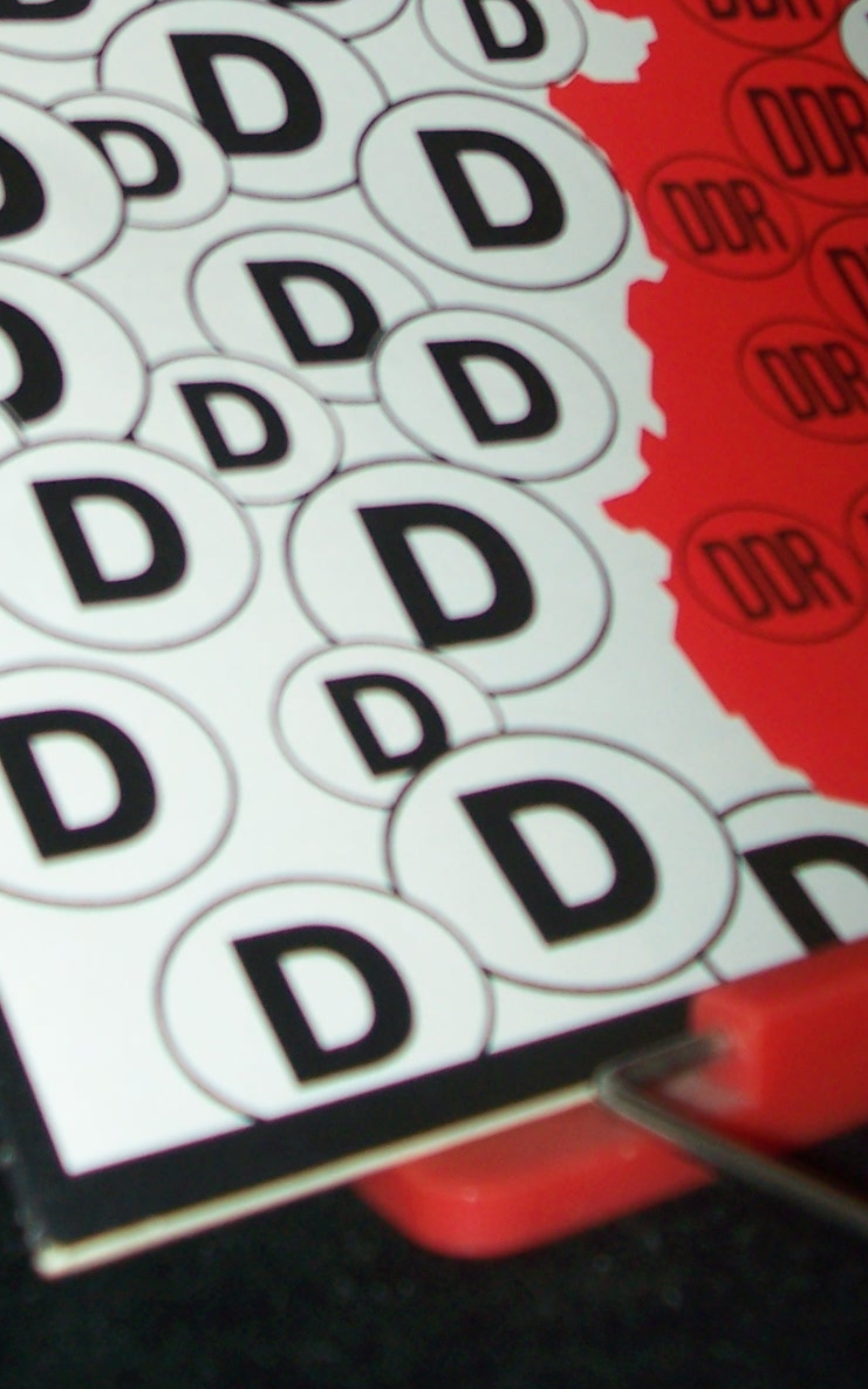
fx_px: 2650
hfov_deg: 18.5
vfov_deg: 28.0
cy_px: 80
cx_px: 244
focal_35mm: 70
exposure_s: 1/60
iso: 80
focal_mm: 5.6
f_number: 2.7
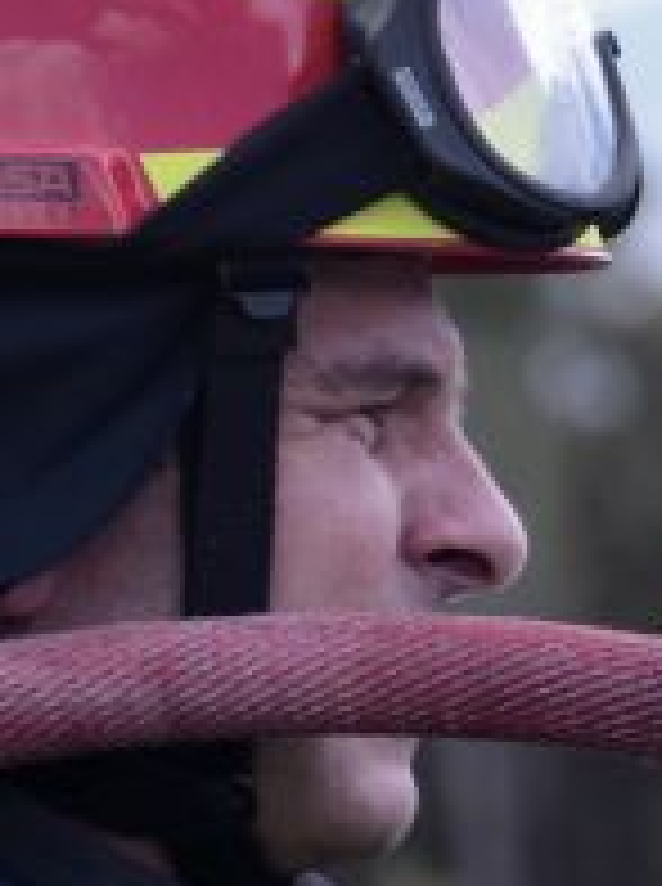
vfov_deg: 6.0
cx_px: 1081
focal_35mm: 328
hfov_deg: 4.5
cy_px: 769
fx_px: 8391
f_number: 3.3
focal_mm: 70
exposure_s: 1/500
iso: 100
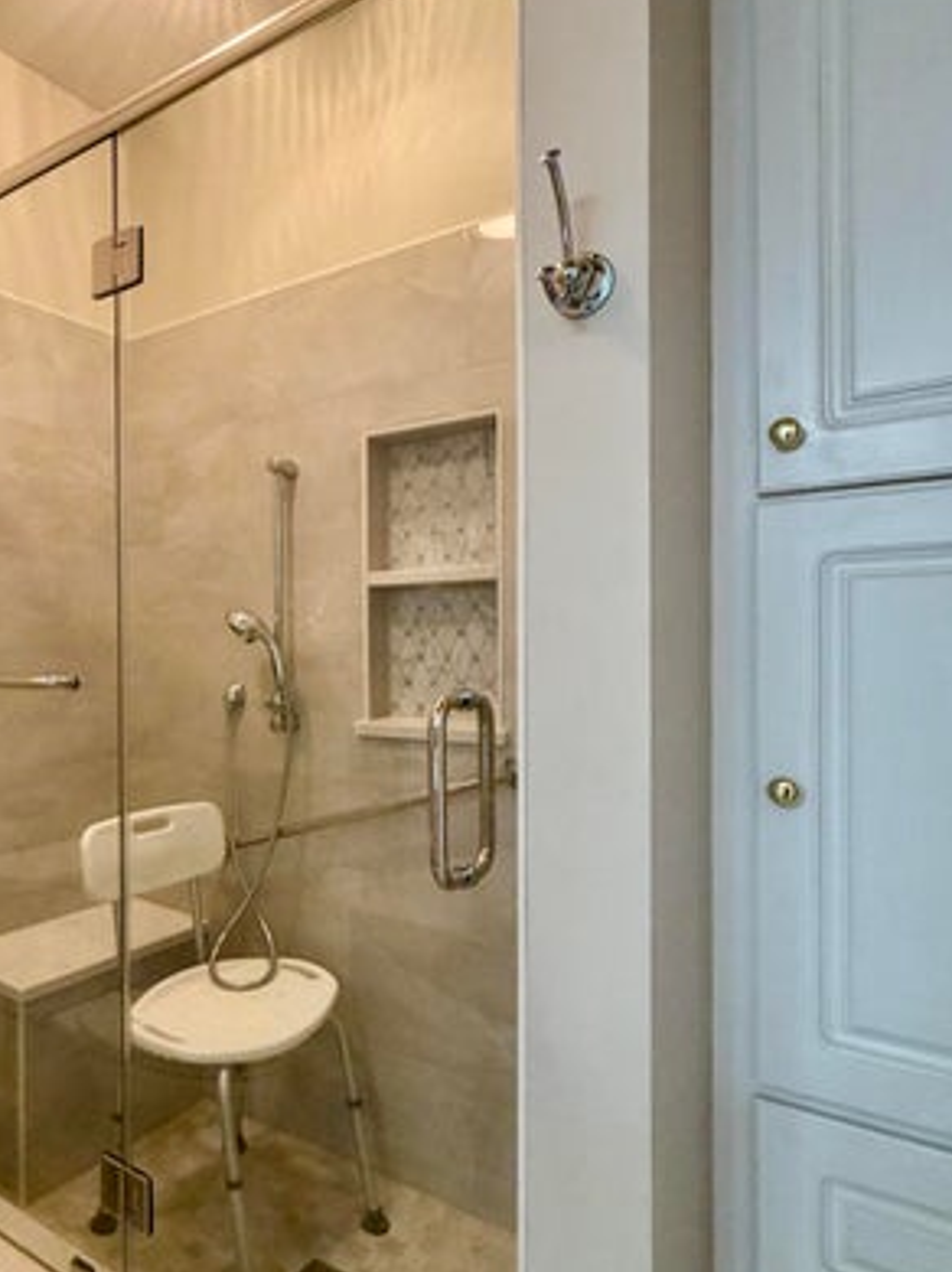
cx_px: 222
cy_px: 685
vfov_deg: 73.8
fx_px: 844
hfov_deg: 55.6
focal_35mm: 23
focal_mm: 2.22
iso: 250
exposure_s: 1/60
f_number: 2.2
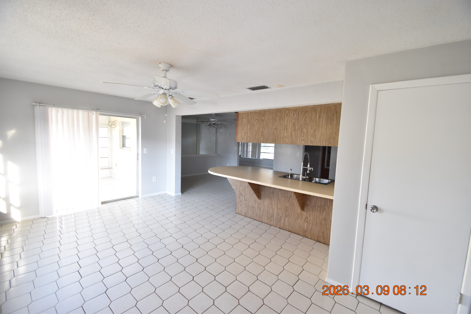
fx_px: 196
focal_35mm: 15
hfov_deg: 100.4
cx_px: 236
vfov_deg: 77.3
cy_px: 157
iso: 800
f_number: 3.5
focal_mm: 10
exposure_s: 1/60
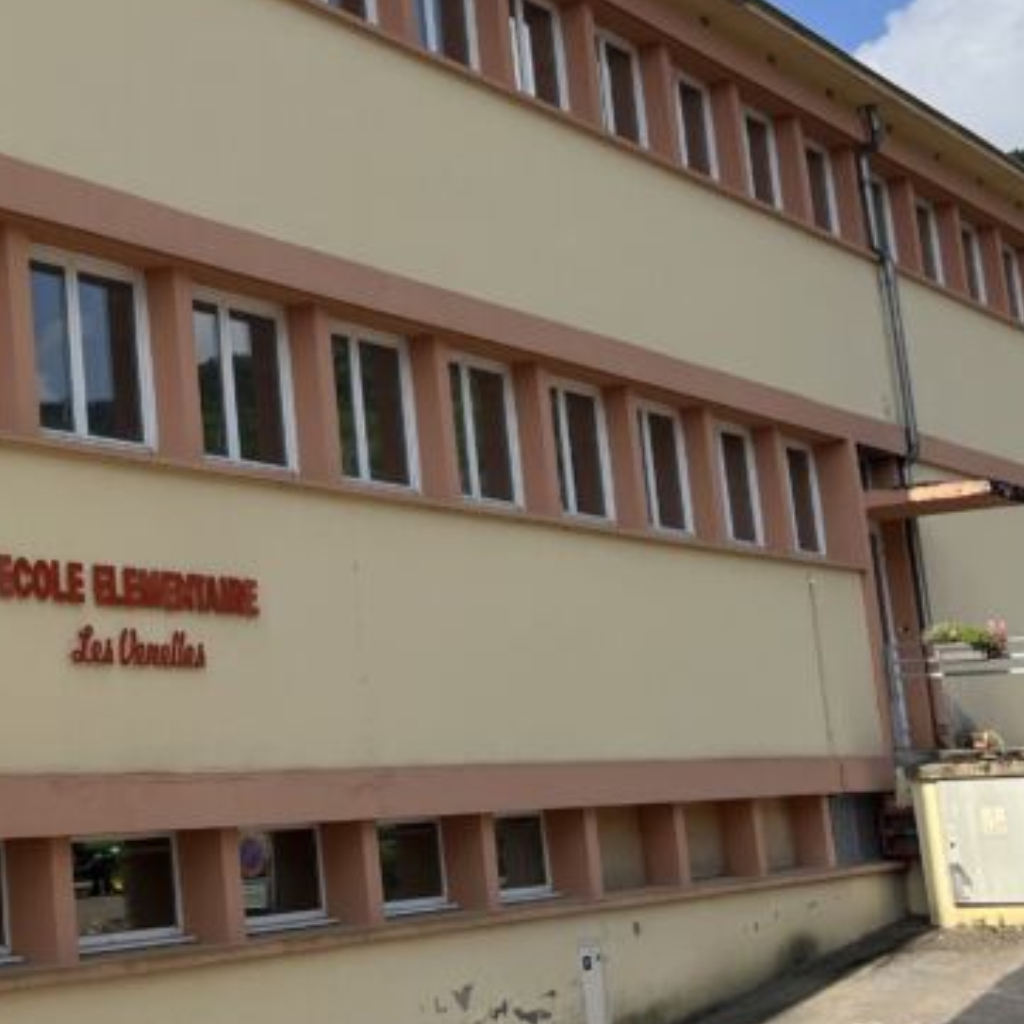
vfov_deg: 26.4
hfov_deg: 23.7
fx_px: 2175
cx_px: -260
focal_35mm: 65
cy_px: 379
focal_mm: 5.1
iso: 50
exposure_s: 1/5556
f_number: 1.6
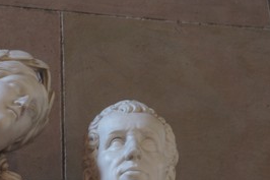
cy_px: 127
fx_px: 1071
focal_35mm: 143
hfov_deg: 14.4
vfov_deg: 9.6
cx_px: 123
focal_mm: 55
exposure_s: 1/40
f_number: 5.6
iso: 6400
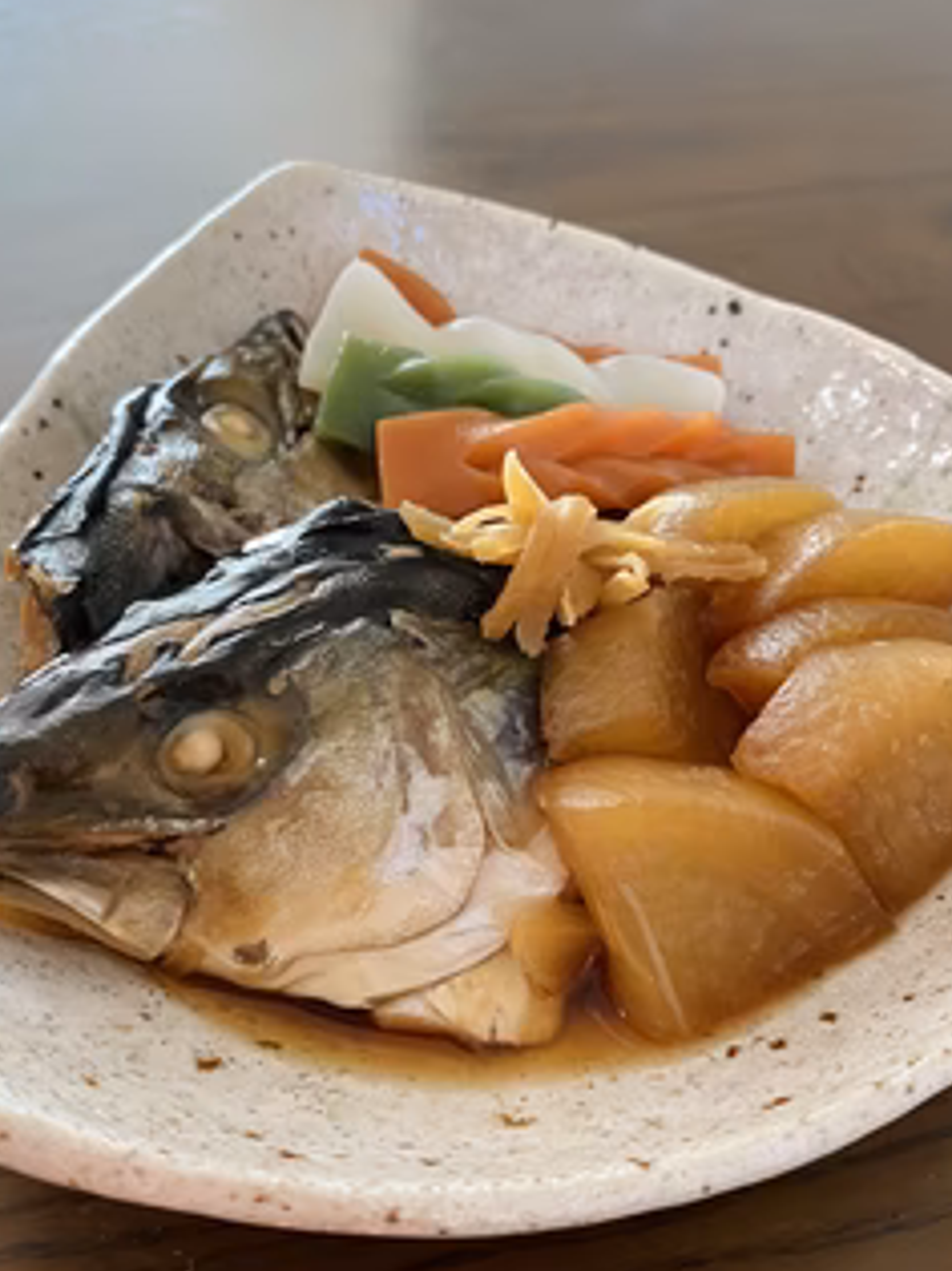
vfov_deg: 55.1
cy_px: 734
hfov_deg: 42.9
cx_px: 448
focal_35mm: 33
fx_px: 1211
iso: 125
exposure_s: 1/64
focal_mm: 4.25
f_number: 1.8
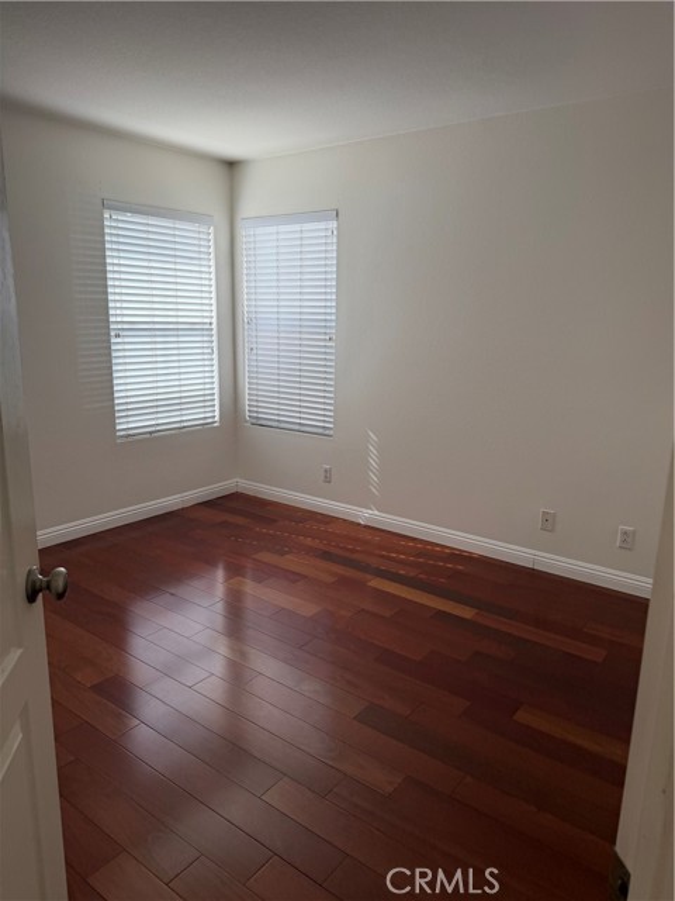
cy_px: 450
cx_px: 338
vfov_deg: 71.6
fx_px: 624
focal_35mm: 24
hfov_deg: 56.8
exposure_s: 1/202
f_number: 1.78
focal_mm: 6.76
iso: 125
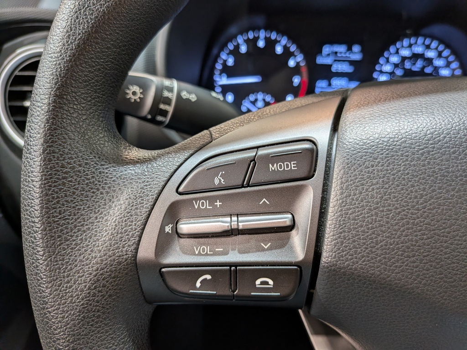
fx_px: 324
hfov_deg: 71.6
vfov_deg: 56.8
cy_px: 175
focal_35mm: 24
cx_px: 234
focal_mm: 4.53
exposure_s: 1/100
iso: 425
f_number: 1.7
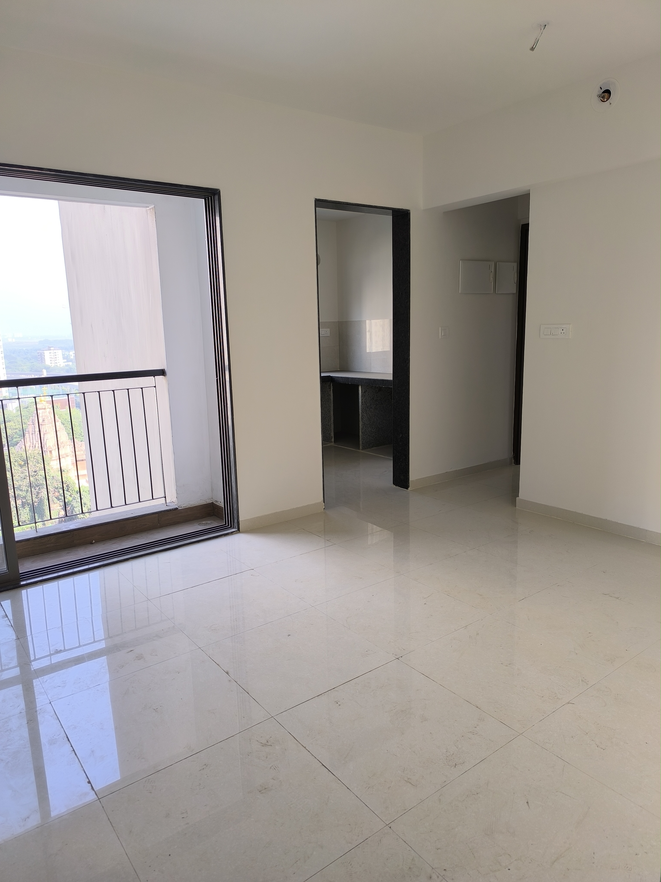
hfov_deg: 58.9
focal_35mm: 23
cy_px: 441
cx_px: 330
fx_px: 586
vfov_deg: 73.9
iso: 50
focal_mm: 6.14
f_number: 1.65
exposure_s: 1/115
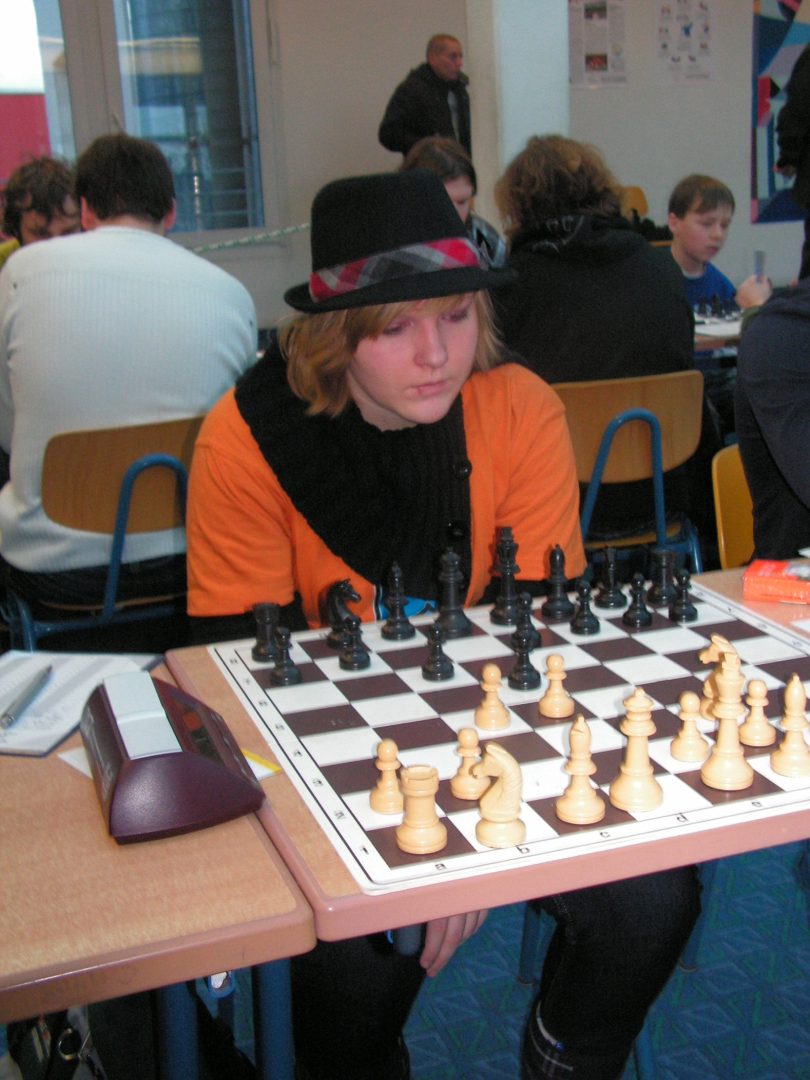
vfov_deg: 42.9
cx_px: 405
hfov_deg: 32.9
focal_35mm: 44
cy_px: 540
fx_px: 1373
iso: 200
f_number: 3.2
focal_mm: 7.4
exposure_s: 1/40
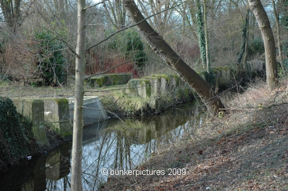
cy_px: 96
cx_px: 144
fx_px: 479
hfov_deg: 33.4
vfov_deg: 22.6
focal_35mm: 60
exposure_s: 1/200
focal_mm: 40
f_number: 7.1
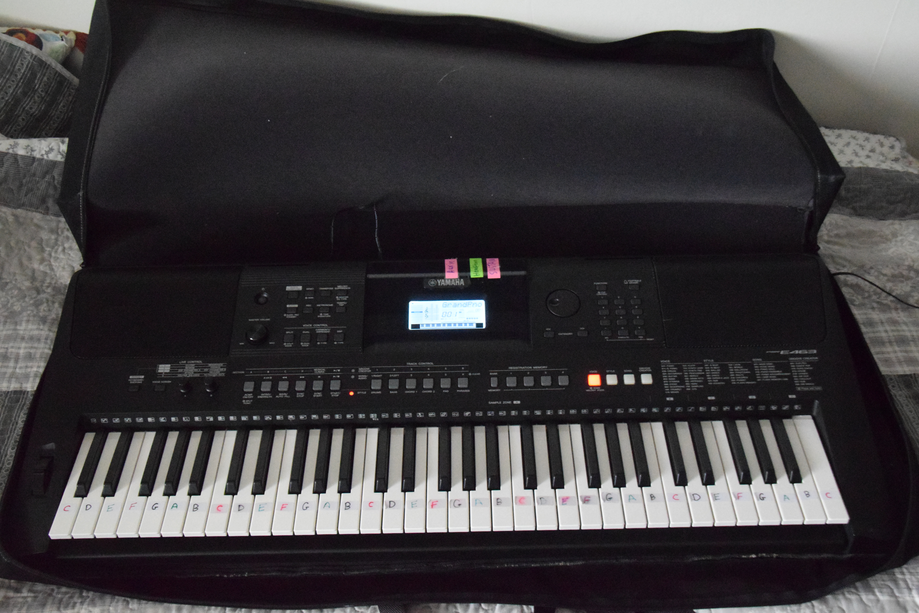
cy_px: 306
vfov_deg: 33.0
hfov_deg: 47.9
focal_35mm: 40
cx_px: 460
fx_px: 1034
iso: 12800
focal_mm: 27
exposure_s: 1/160
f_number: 8
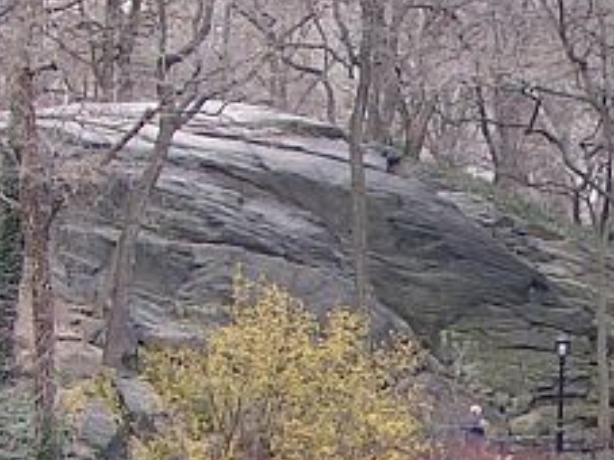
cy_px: 574
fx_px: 2376
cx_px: 657
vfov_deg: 10.8
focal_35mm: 134
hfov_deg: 14.4
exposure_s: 1/60
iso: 50
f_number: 4
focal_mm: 5.8
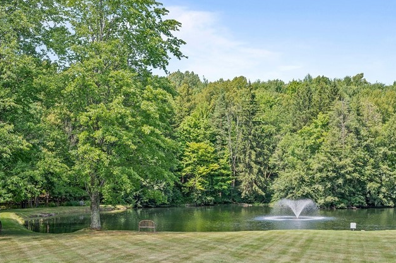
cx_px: 209
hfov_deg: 38.2
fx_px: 572
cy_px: 182
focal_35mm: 52
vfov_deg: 25.8
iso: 400
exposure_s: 1/250
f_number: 8
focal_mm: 30
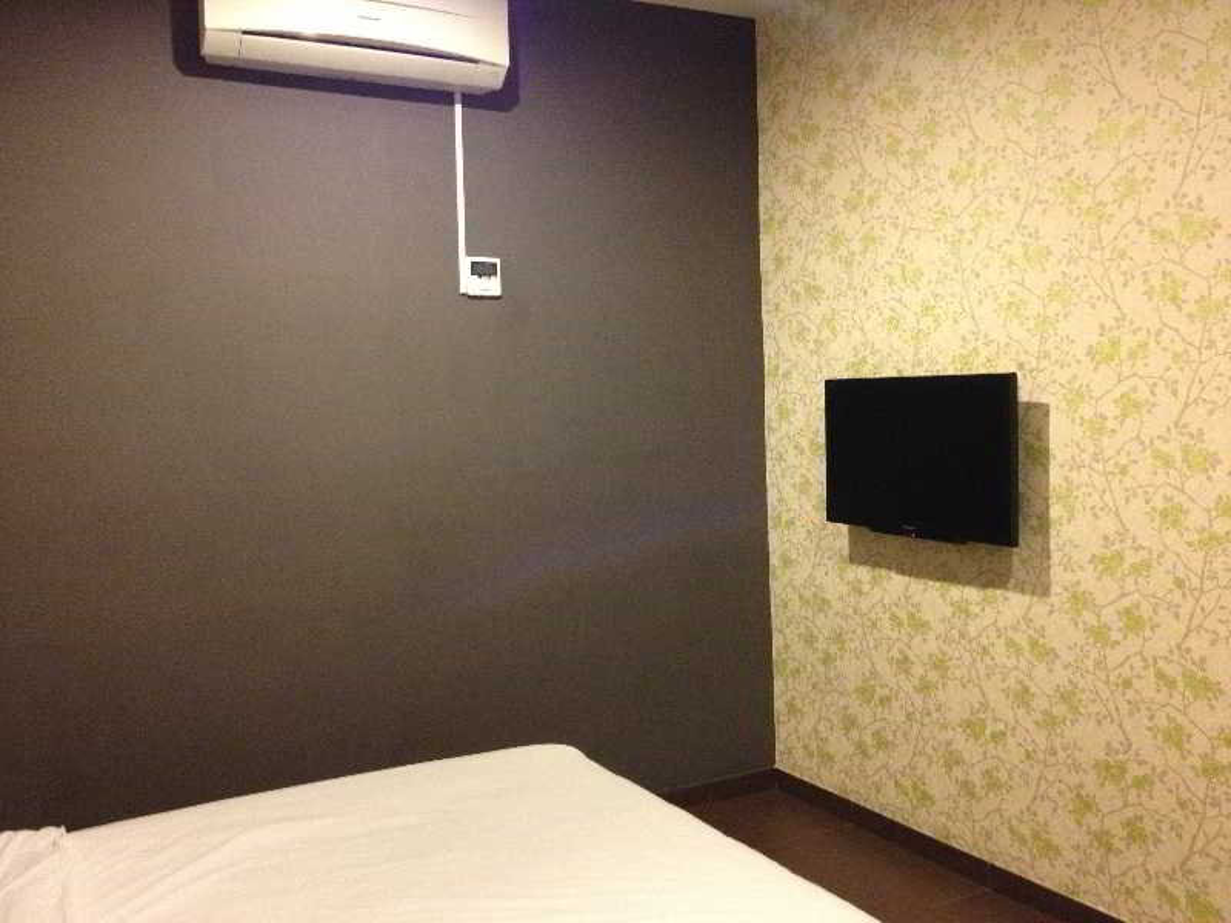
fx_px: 1245
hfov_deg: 52.6
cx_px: 616
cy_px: 462
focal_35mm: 35
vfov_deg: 40.7
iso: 500
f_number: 2.4
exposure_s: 1/15
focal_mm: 4.28
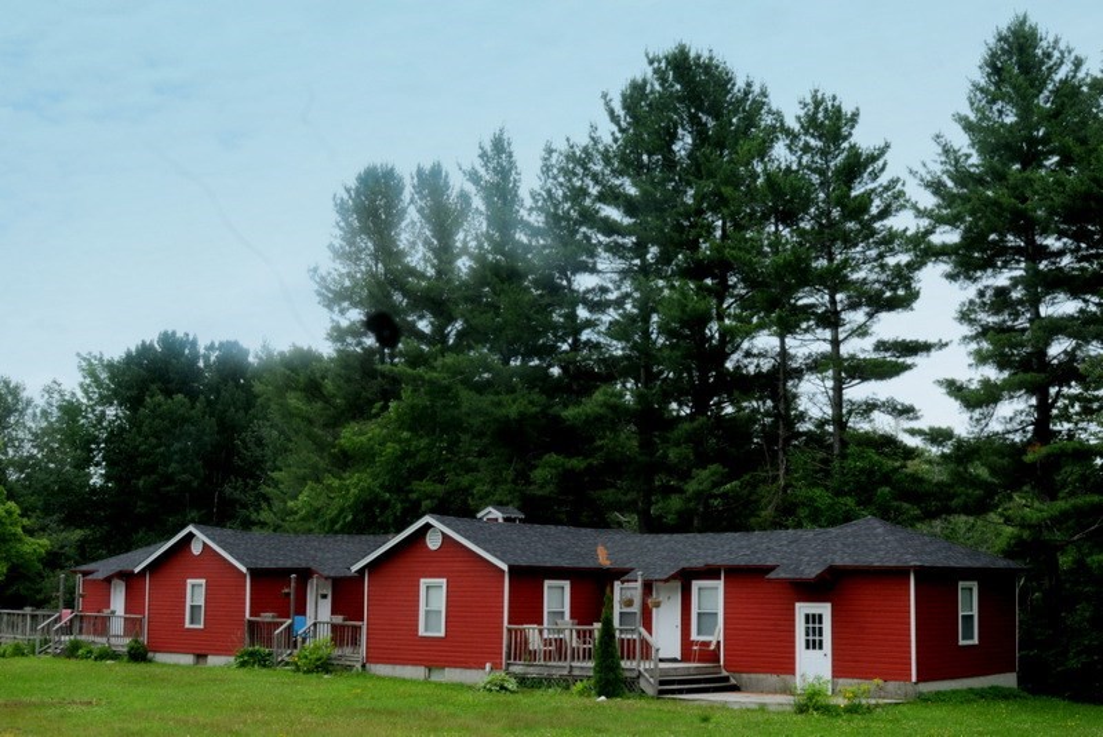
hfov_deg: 47.9
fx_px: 1242
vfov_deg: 33.1
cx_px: 552
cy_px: 368
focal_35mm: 40
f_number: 18
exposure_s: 1/125
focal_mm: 27
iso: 400
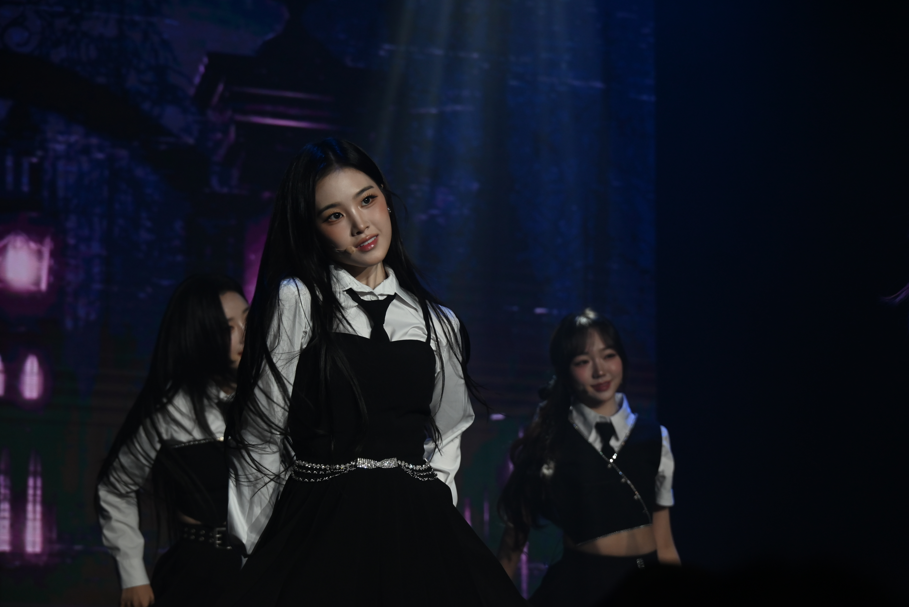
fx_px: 2905
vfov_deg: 11.9
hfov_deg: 17.8
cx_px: 454
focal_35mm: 115
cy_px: 304
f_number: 6.7
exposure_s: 1/320
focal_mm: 115
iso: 1250
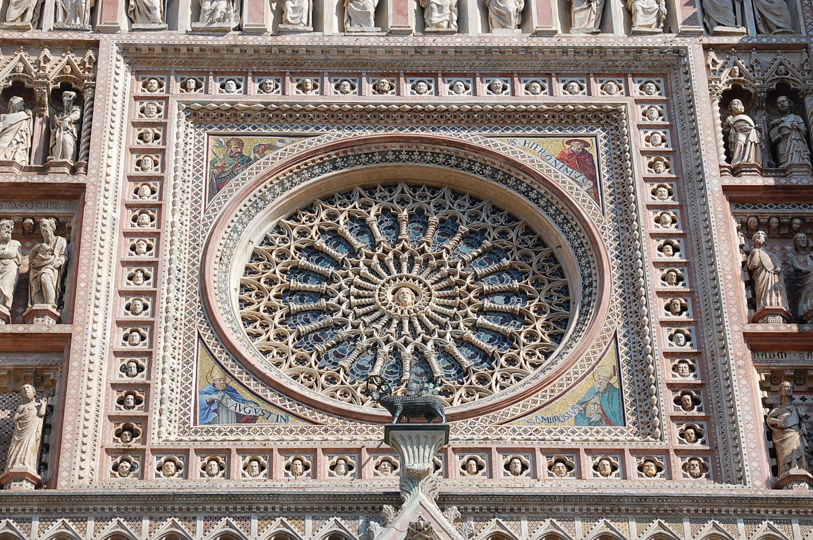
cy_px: 270
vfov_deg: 11.7
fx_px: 2640
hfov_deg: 17.5
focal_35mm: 117
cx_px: 406
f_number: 8
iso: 400
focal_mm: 78
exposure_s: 1/1000
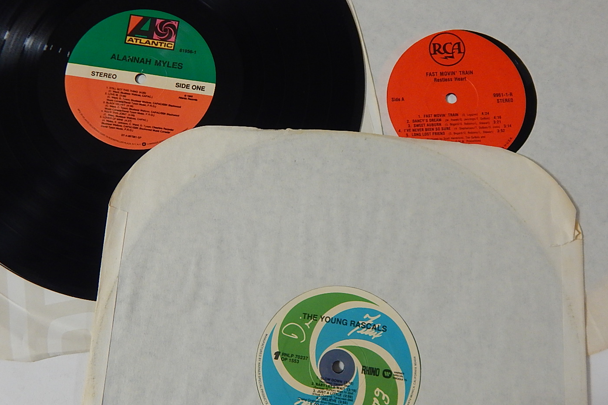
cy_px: 227
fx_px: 625
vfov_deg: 35.9
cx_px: 299
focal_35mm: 37
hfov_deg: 51.9
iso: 220
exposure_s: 1/30
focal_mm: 5.6
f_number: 3.2
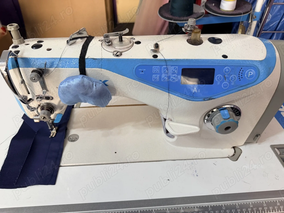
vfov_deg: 56.8
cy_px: 106
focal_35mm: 24
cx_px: 142
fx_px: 197
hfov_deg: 71.6
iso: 160
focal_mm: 6.76
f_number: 1.78
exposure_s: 1/100
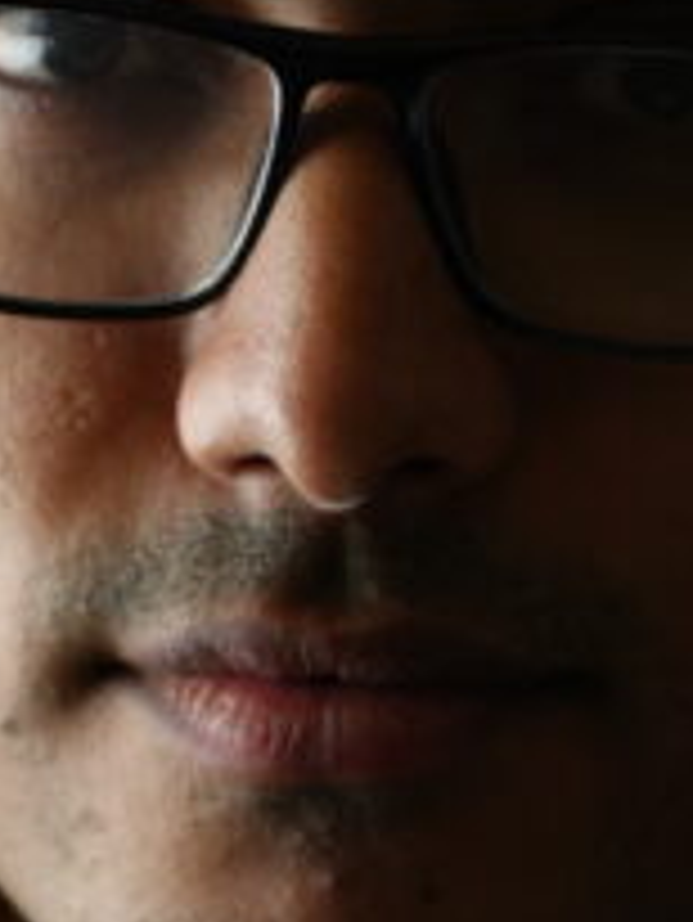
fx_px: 10879
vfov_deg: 4.8
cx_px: 223
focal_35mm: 408
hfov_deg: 3.6
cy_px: 976
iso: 400
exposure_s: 1/250
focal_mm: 85
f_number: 1.8
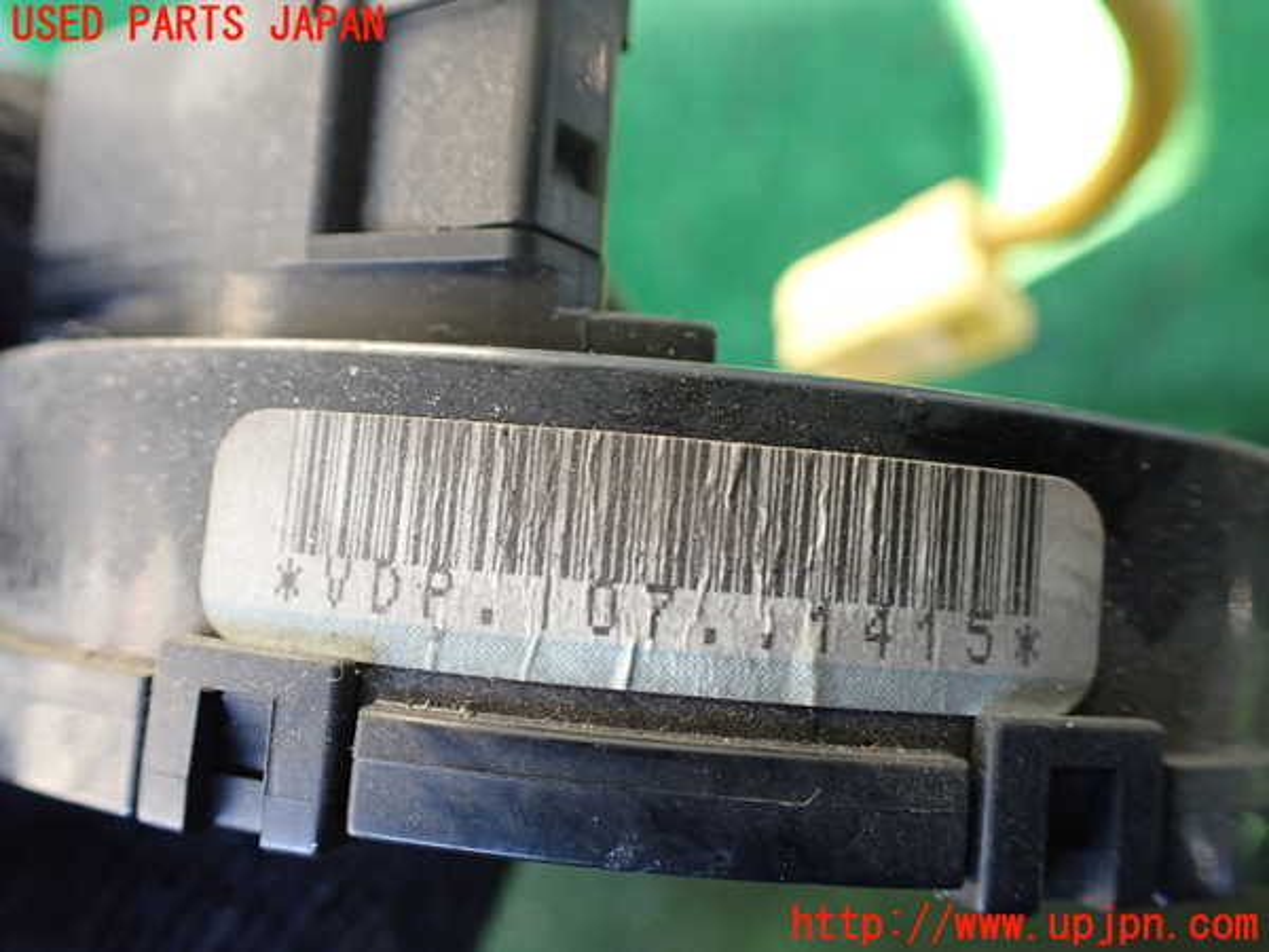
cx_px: 634
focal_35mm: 30
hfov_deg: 60.0
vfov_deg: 46.8
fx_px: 1100
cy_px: 476
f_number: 2.3
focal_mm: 5.4
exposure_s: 1/125
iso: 400
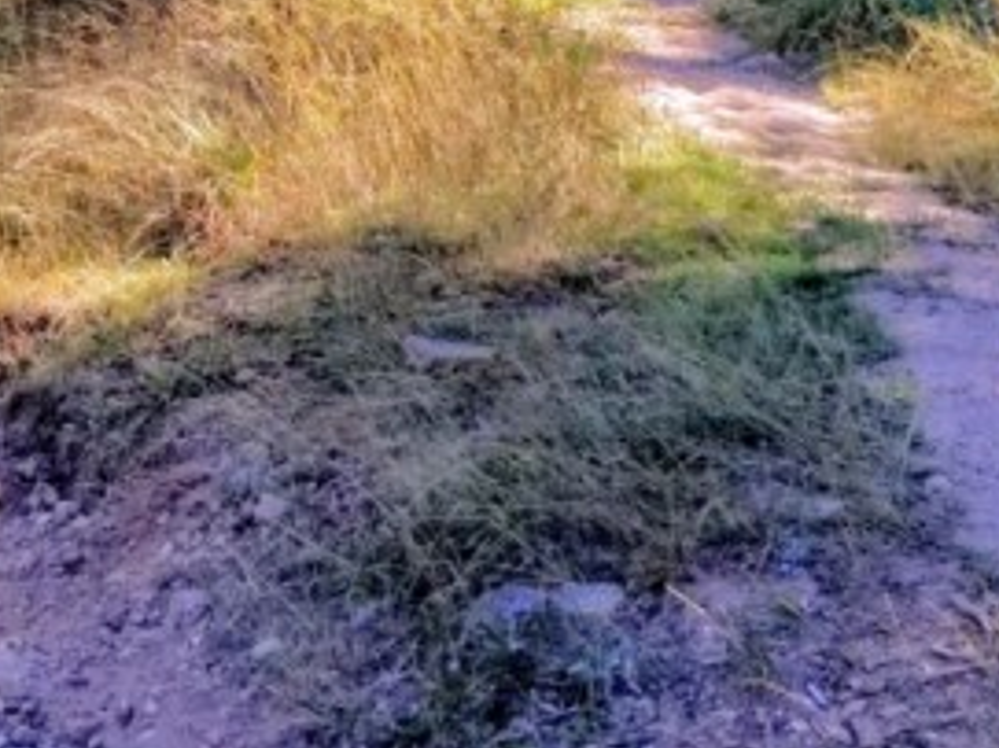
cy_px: -177
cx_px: 343
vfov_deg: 16.9
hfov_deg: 23.5
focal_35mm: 83
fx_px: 2394
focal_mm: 4.3
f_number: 1.7
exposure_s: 1/676
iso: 50
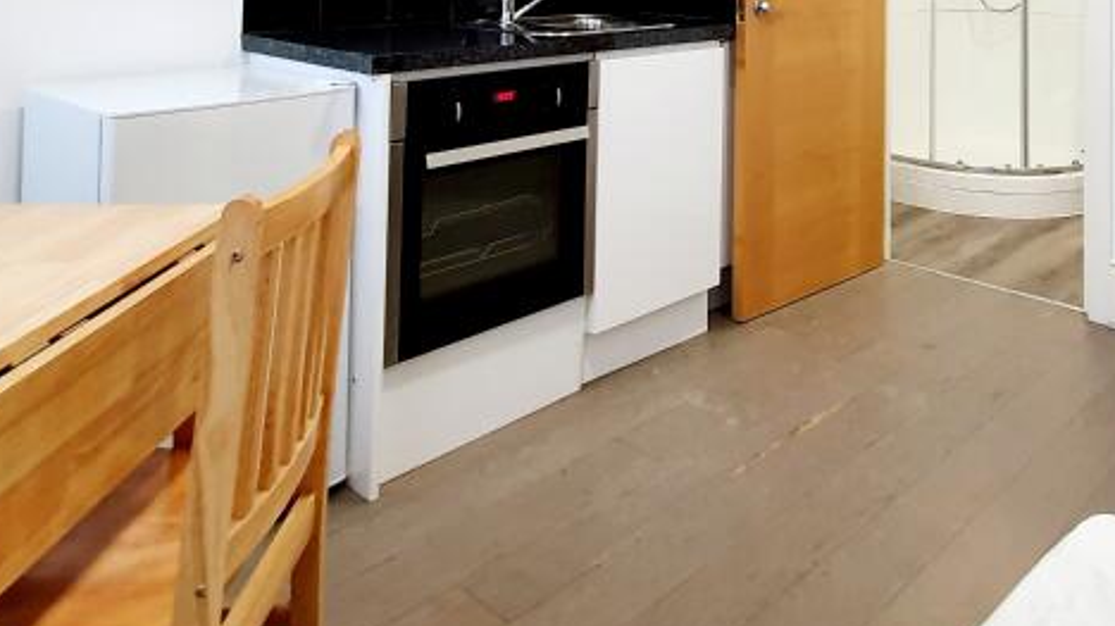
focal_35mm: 31
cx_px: 689
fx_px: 916
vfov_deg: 32.1
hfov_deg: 61.9
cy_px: -102
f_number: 2.2
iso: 200
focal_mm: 1.8
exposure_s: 1/50
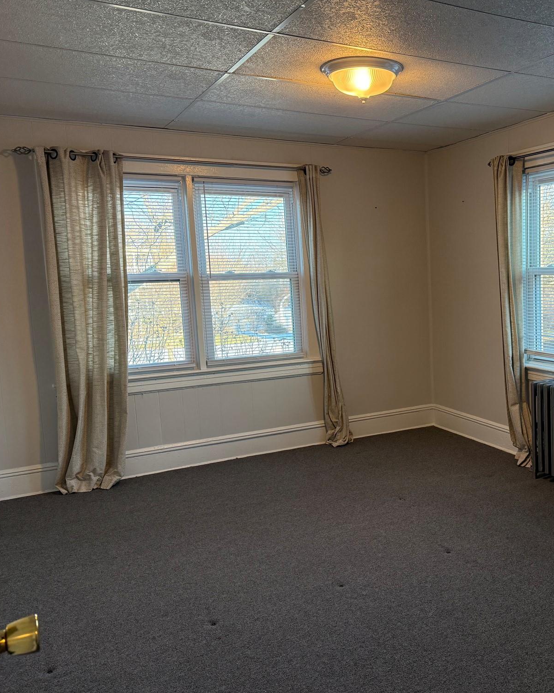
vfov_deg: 55.7
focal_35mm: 32
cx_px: 425
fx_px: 656
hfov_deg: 44.1
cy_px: 353
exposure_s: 1/197
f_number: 1.78
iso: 200
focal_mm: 6.76
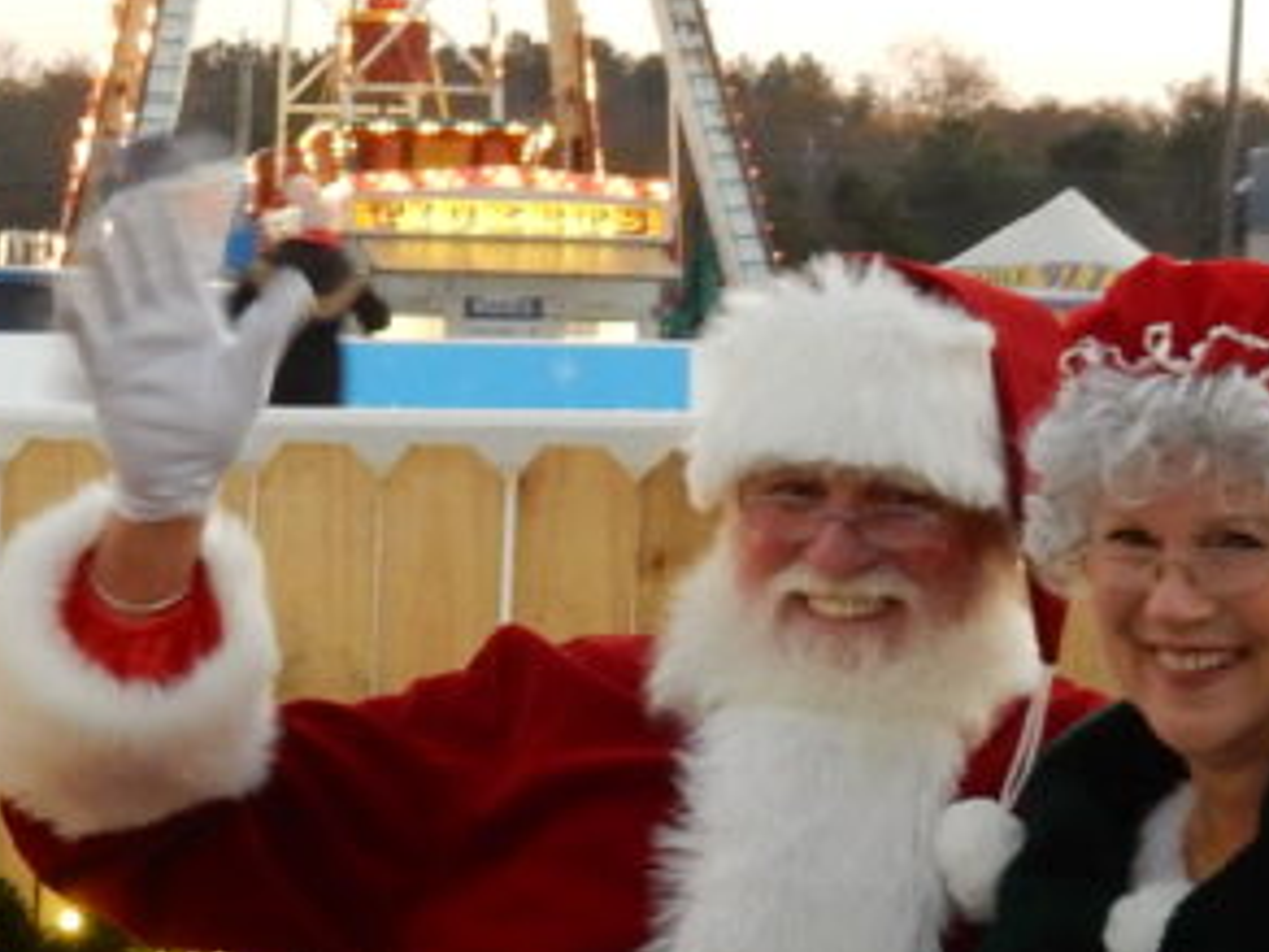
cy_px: 809
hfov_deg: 12.9
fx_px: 5536
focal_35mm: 151
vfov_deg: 9.8
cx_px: 78
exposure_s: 1/15
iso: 400
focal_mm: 7.6
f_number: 4.2
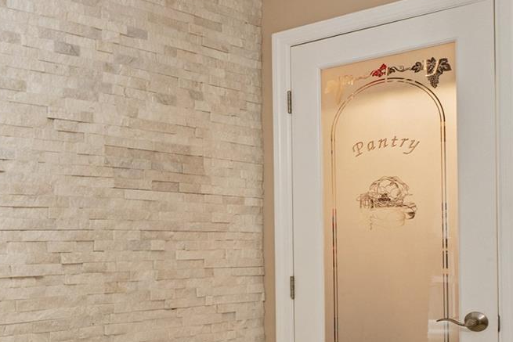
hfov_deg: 34.0
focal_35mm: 50
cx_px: -61
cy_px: 259
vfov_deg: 26.6
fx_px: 713
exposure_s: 1/10
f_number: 5.6
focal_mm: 16
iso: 640
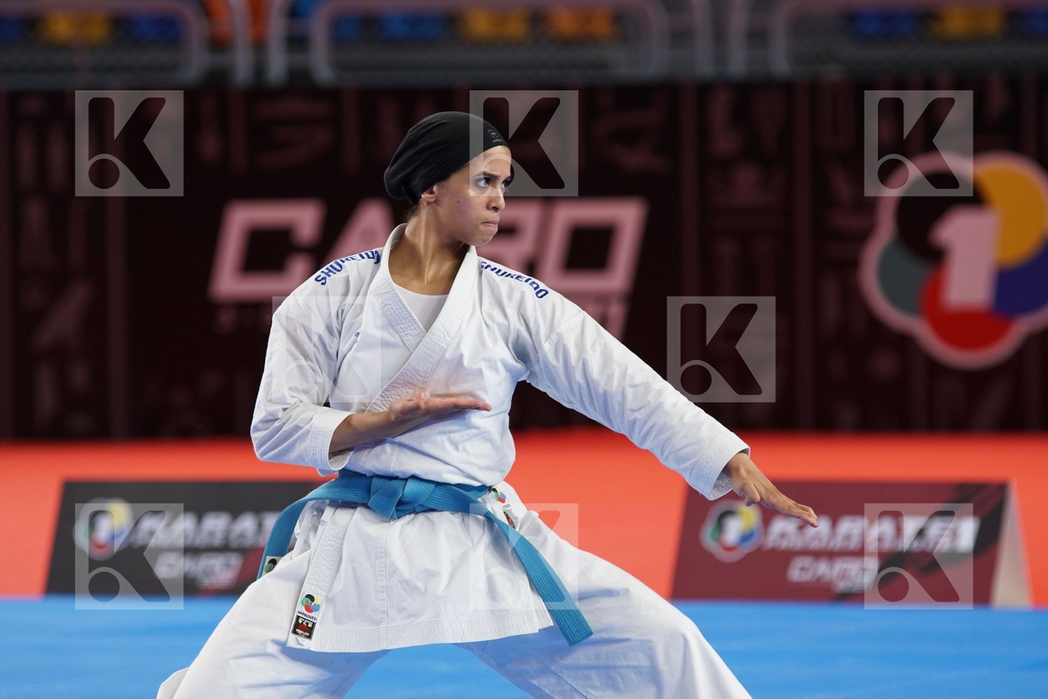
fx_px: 7859
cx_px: 524
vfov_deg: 5.1
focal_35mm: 270
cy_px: 350
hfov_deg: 7.6
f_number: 3.2
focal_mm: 180
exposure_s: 1/250
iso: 500
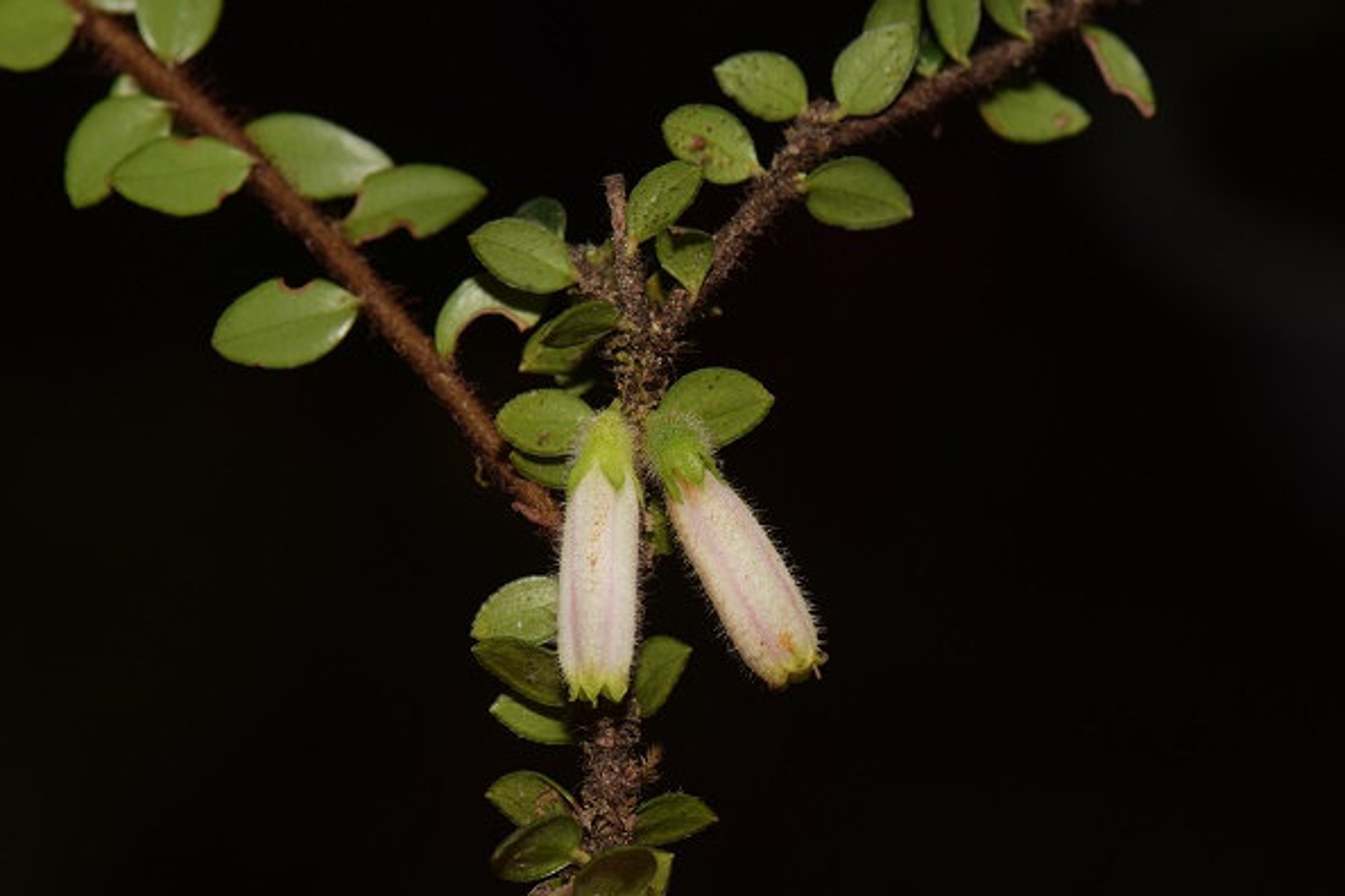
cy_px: 448
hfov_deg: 19.3
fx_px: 3960
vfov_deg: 12.9
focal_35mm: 106
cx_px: 675
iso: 125
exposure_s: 1/125
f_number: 14
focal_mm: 105
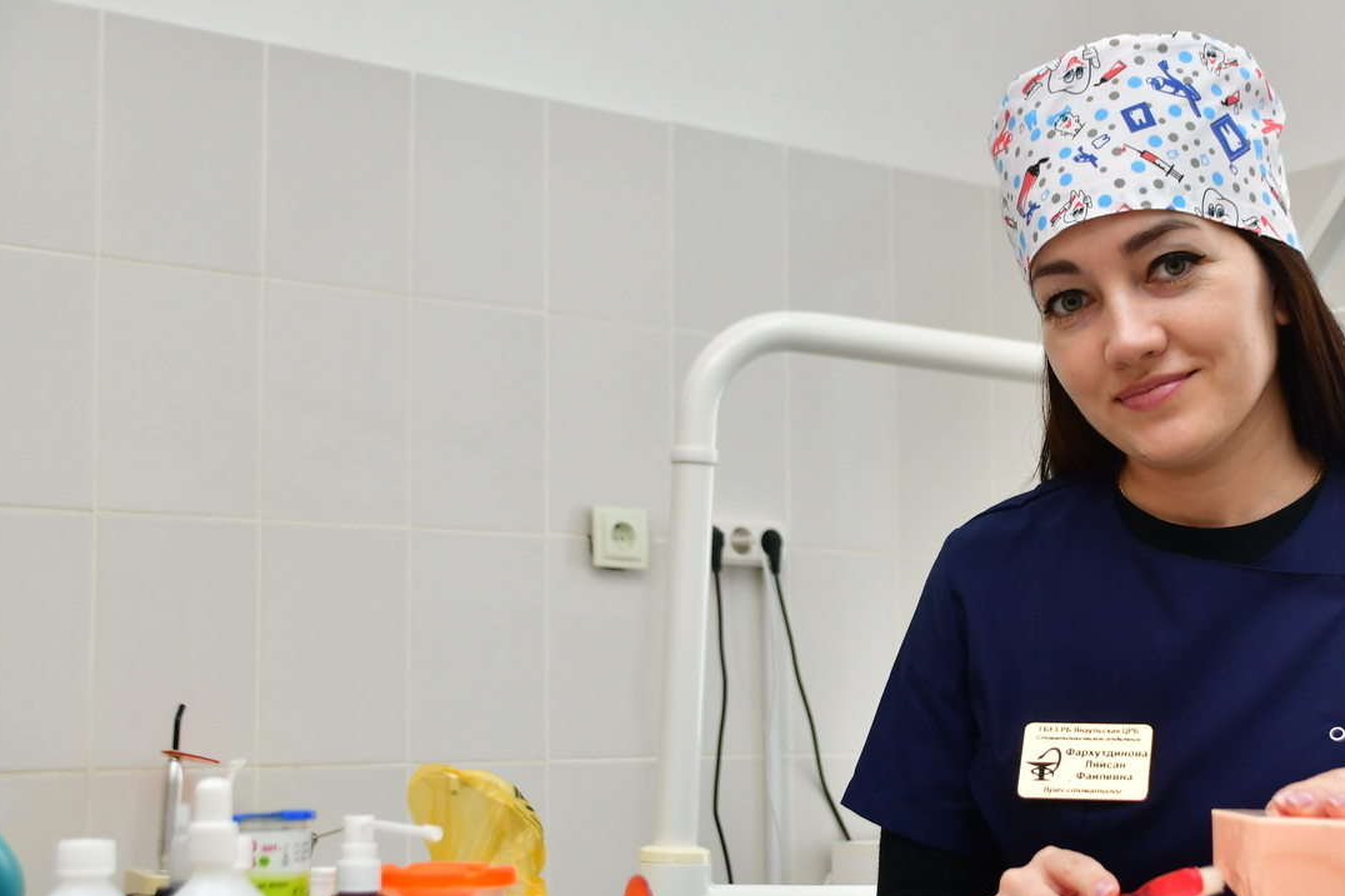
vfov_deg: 23.3
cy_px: 557
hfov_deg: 33.9
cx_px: 971
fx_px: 2166
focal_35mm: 58
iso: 360
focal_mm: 26
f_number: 4
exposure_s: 1/200
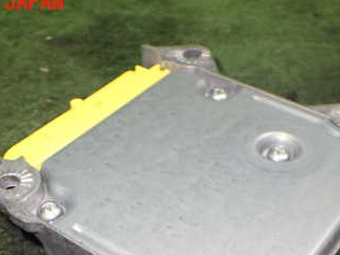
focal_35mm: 57
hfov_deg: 33.7
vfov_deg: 24.9
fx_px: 560
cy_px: 231
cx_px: 190
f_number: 2.3
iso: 800
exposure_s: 1/80
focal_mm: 5.4
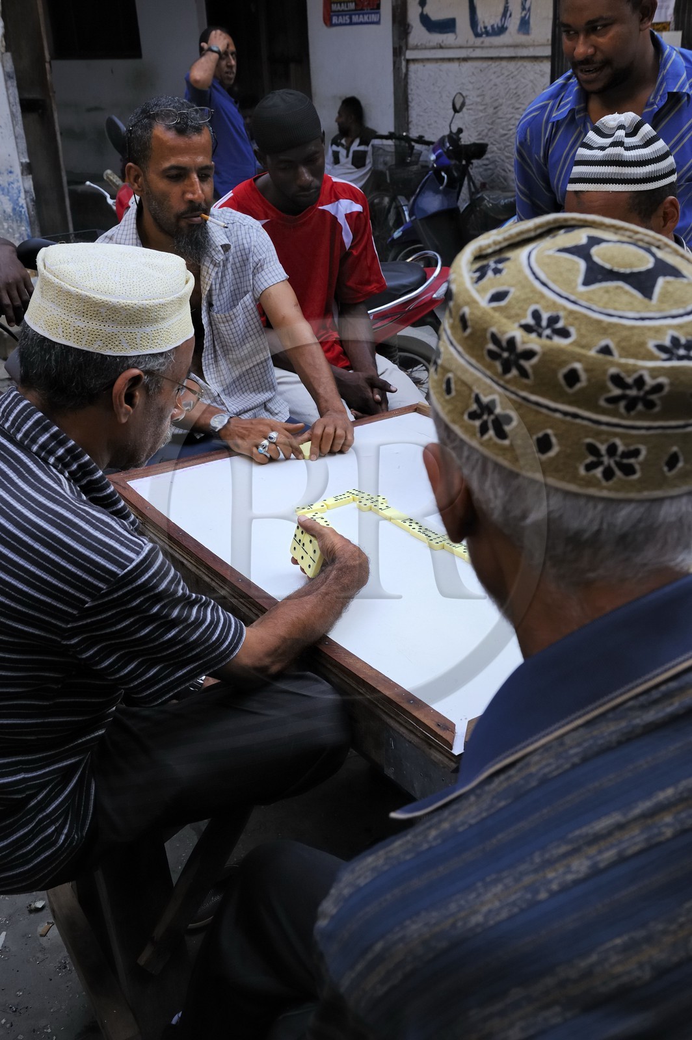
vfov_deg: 54.5
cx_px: 346
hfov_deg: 37.8
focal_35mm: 35
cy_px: 520
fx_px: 1011
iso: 400
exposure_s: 1/100
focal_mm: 35
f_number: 8
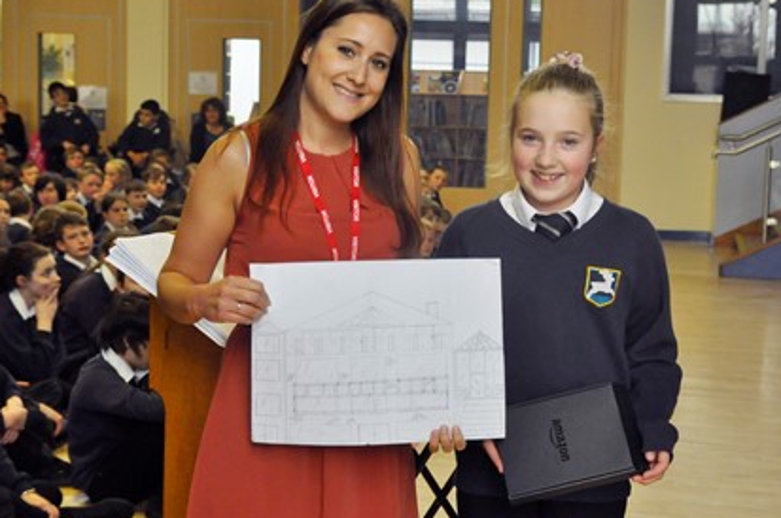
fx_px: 1495
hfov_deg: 29.3
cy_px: 227
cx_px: 424
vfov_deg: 19.7
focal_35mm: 69
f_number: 4.8
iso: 1600
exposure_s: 1/350
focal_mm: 38
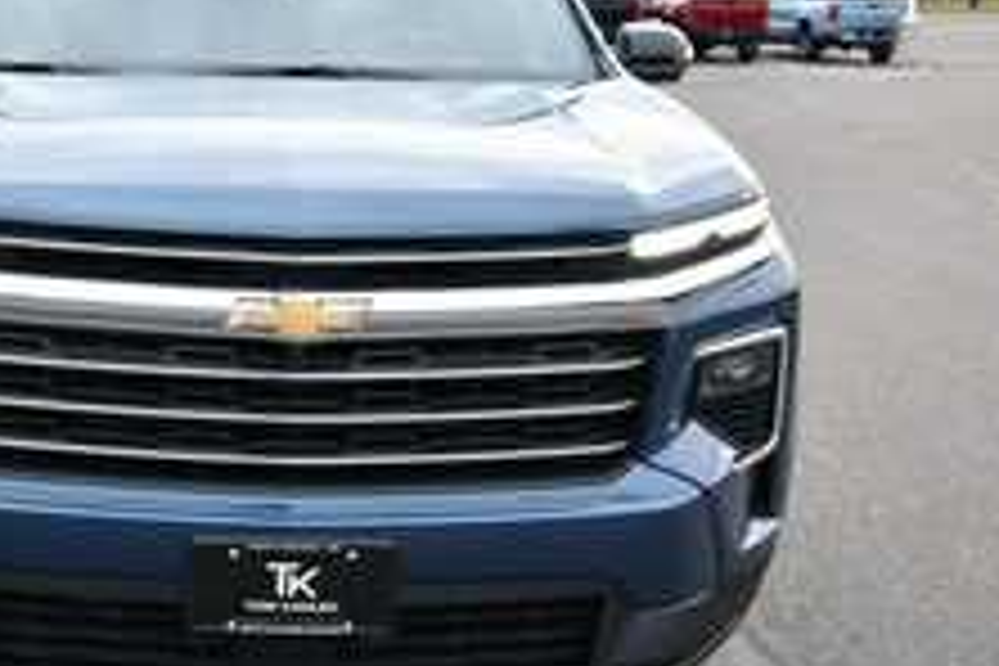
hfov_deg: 35.9
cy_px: 358
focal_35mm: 54
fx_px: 1498
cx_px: 230
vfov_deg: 25.1
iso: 720
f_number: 5.6
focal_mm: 20
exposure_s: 1/250
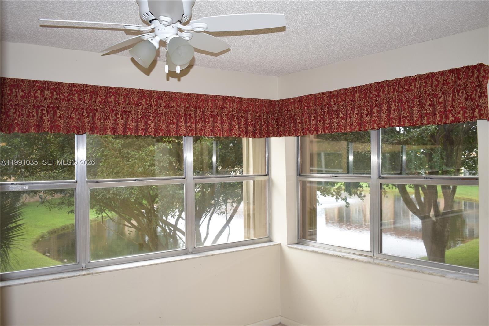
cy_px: 163
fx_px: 448
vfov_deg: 40.0
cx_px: 244
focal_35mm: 33
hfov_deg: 57.2
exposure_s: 1/60
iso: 200
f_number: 3.8
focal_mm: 22
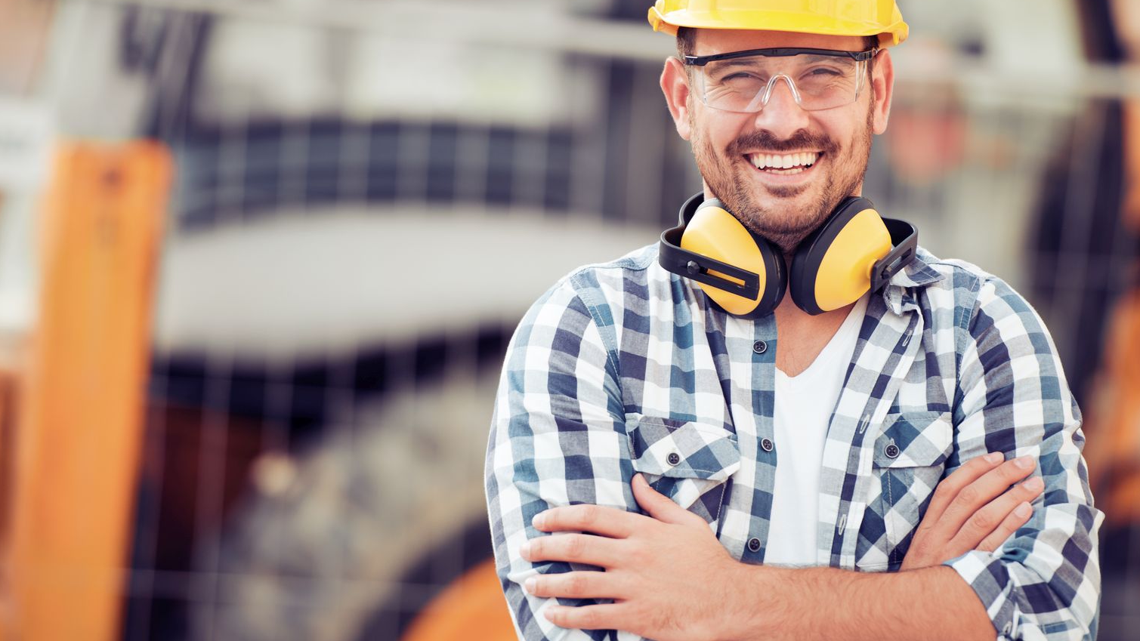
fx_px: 7557
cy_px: 298
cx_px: 629
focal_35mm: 250
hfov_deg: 8.6
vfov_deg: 4.9
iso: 100
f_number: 2.8
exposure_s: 1/400
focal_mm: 200
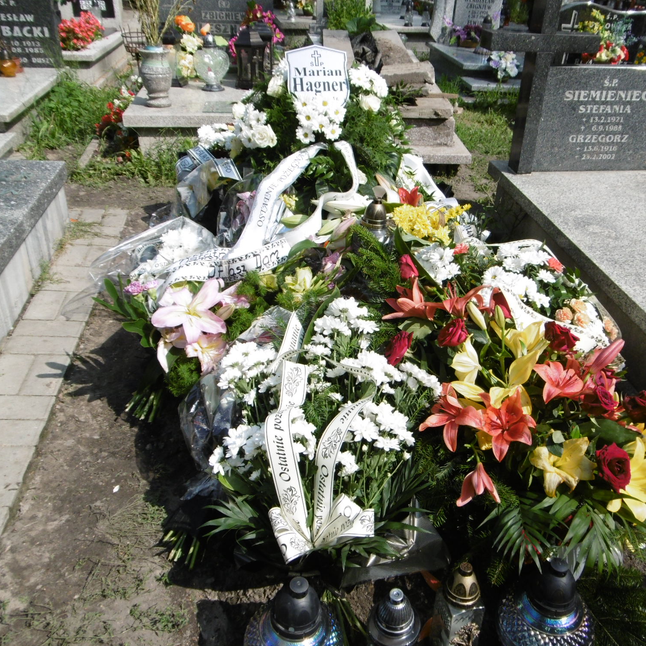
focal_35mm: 29
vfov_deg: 55.6
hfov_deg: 55.4
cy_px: 320
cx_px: 370
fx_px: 612
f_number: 7.8
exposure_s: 1/200
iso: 100
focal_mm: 4.3
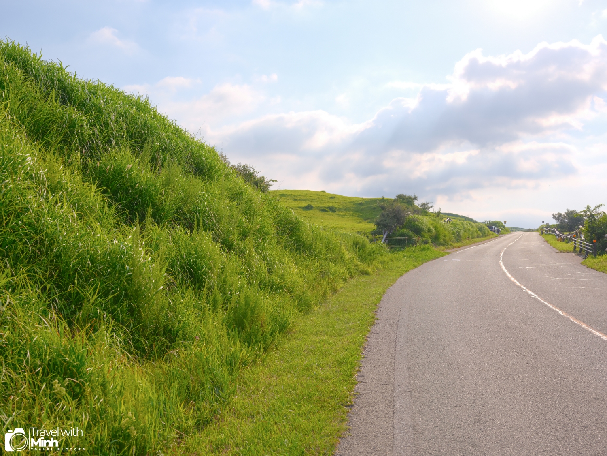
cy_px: 228
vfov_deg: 39.7
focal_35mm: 36
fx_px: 631
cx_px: 304
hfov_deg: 51.4
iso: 200
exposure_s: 1/480
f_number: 8
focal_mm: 45
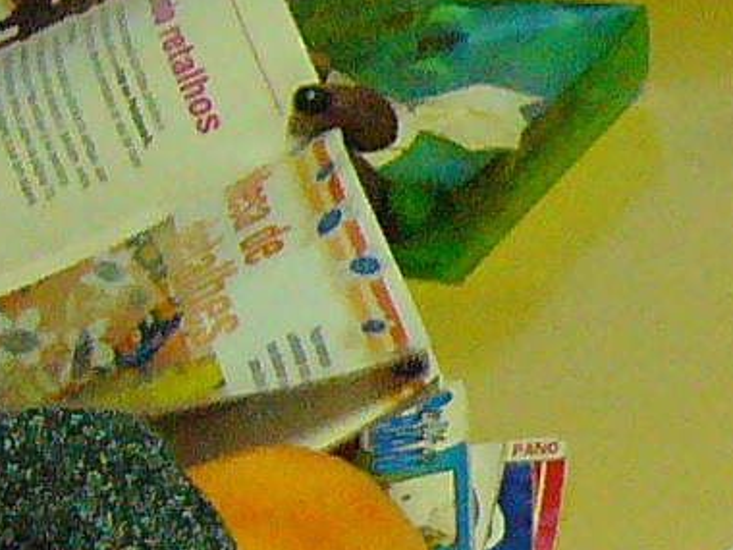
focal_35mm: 212
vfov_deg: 7.0
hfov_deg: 8.7
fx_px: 4489
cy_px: 506
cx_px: 1626
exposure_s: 1/60
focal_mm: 5.8
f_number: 2.8
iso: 400
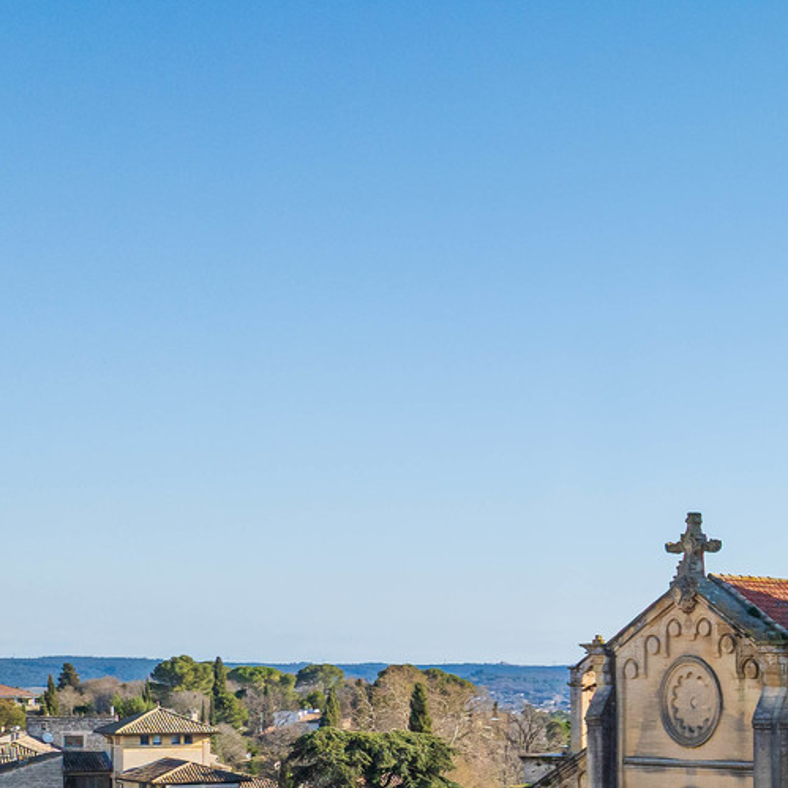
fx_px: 1751
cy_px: 676
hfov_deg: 21.6
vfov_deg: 24.8
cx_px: 1148
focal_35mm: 68
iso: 200
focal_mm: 12.3
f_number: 4
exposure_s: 1/100
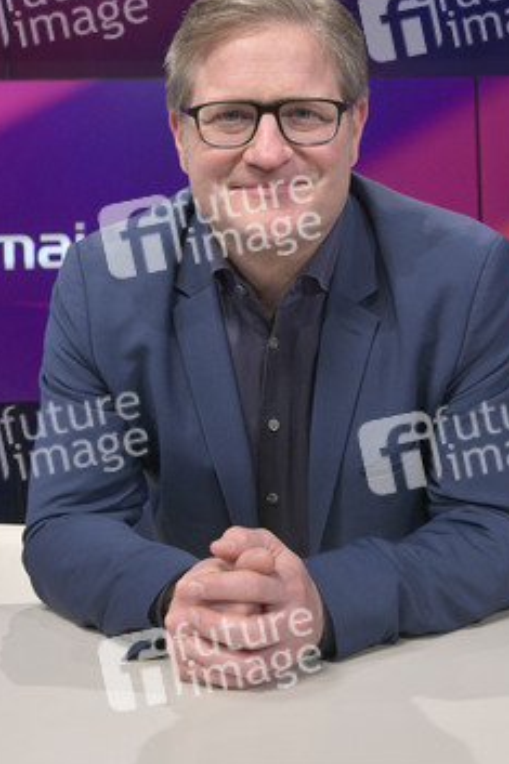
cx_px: 273
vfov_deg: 38.8
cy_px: 335
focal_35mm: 51
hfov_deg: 26.5
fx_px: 1083
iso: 2000
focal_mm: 45
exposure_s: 1/200
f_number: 7.1
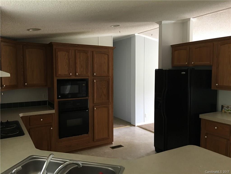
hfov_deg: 61.7
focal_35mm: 29
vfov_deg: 48.2
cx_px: 116
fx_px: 194
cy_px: 87
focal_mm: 4.15
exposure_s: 1/15
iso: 64
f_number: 2.2
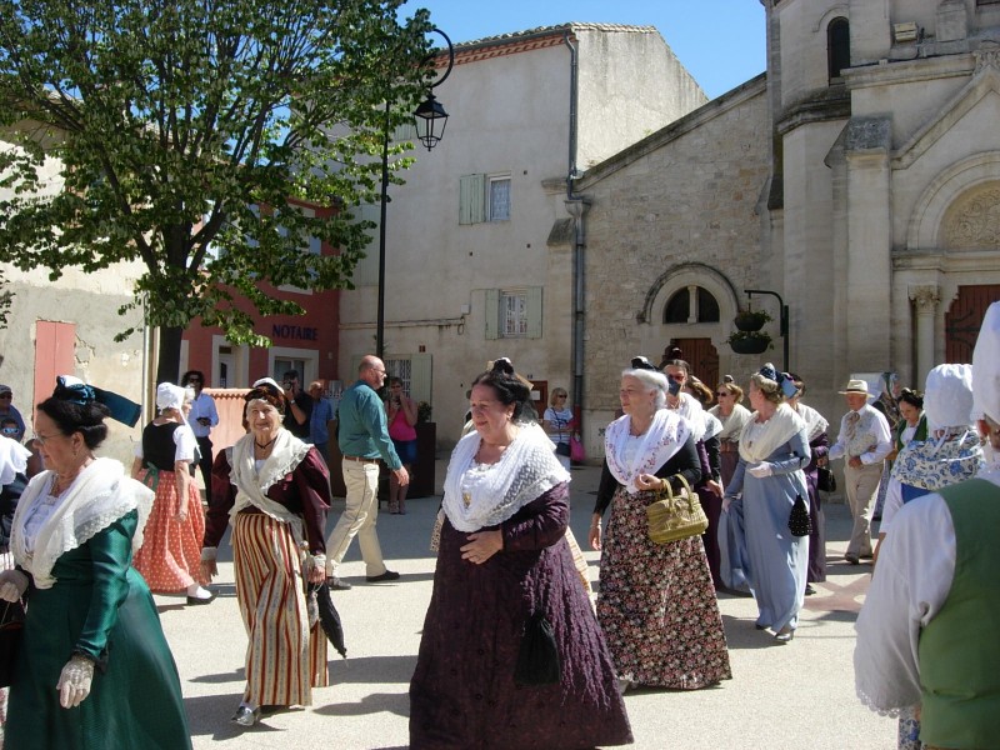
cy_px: 375
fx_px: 1098
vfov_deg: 37.7
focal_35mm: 38
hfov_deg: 49.0
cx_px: 500
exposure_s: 1/443
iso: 64
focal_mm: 7.8
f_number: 4.8
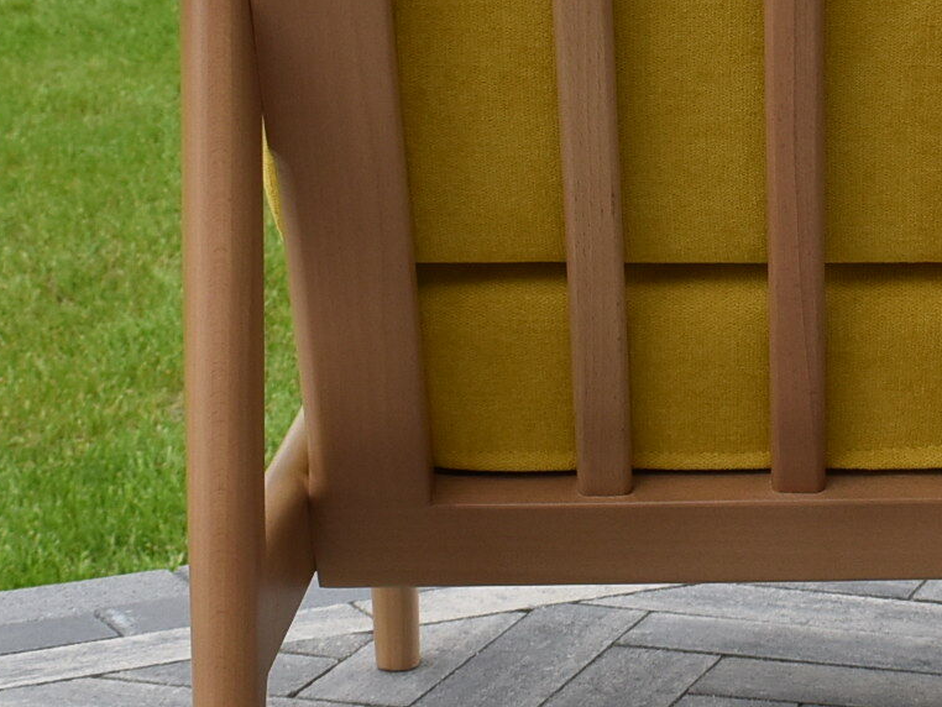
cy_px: 74
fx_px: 3702
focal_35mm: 136
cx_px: 863
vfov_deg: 10.8
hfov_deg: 14.3
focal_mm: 24
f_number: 8
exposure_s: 1/250
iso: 360
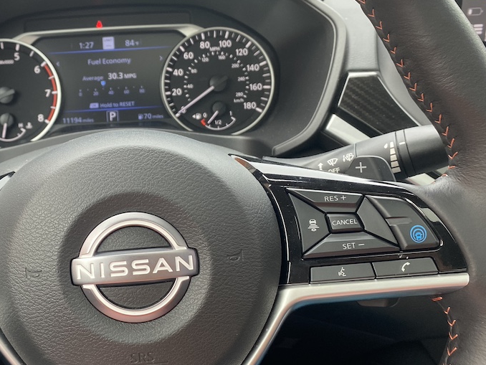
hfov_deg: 40.0
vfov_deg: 31.5
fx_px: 646
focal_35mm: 46
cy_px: 183
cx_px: 120
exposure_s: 1/121
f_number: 1.8
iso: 80
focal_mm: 4.25
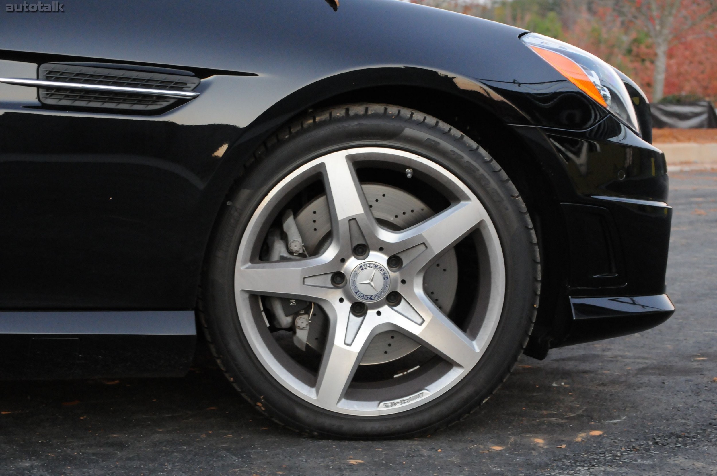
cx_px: 358
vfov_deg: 14.7
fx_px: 1850
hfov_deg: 21.9
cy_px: 238
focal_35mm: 93
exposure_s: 1/40
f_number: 9
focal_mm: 62
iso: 2000
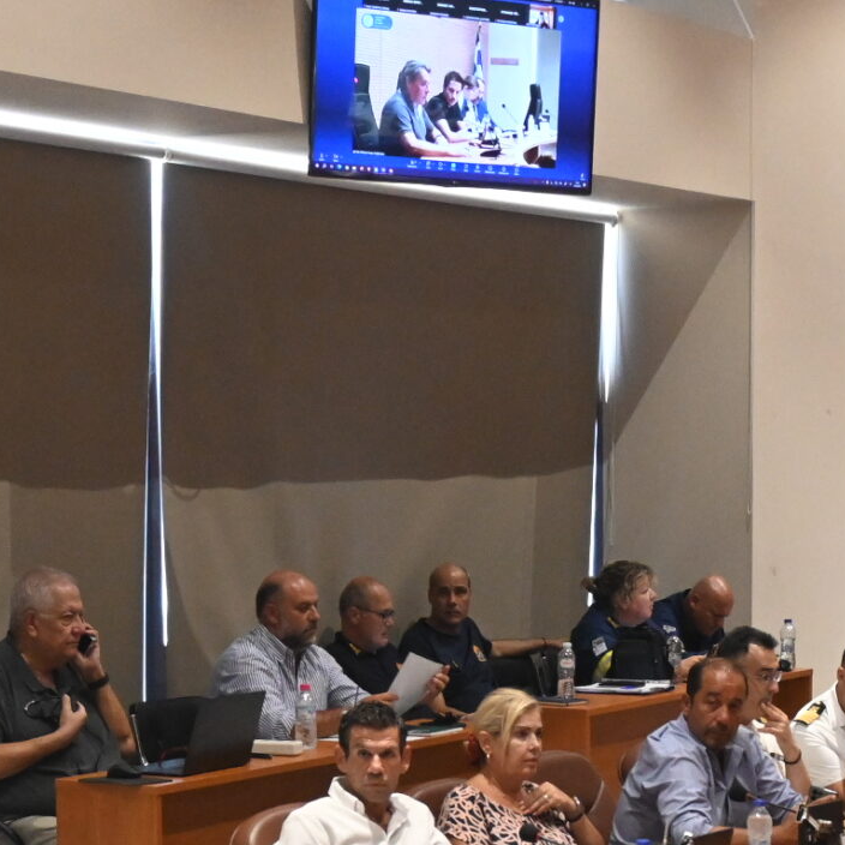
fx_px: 2817
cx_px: 551
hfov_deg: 17.0
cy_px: 842
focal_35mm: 102
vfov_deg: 16.7
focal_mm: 22
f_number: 4
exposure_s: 1/125
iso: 2800
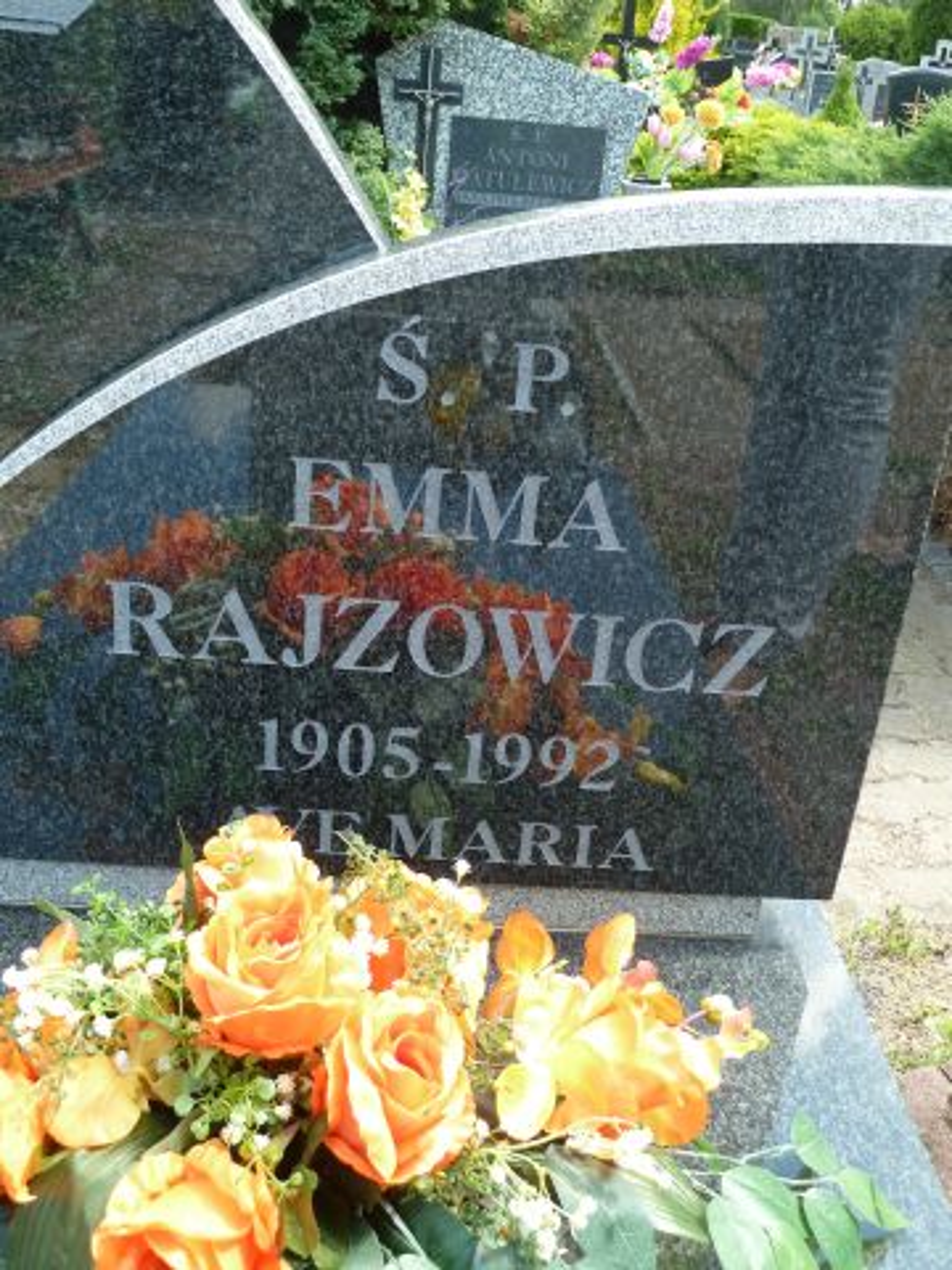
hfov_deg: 40.7
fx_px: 1283
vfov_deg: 52.6
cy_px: 635
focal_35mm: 35
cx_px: 476
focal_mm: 5.7
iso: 80
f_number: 3.5
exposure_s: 1/80
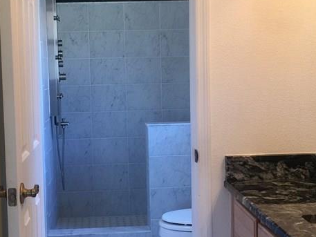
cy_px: 123
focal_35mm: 65
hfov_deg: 29.8
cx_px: 134
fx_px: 594
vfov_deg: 22.6
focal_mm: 4.15
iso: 32
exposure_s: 1/15
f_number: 2.2
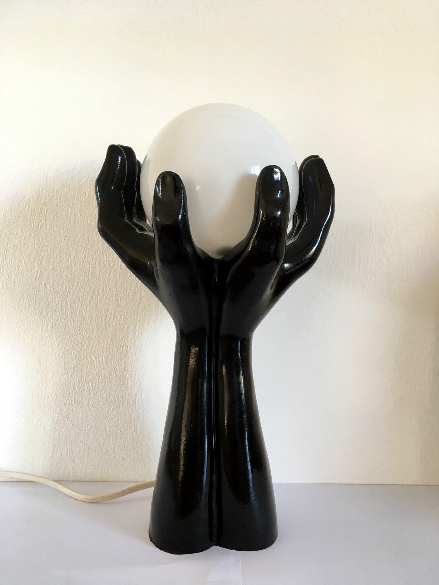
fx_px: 490
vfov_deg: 61.7
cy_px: 292
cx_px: 220
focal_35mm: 29
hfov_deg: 48.2
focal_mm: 4.15
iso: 80
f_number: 2.2
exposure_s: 1/33
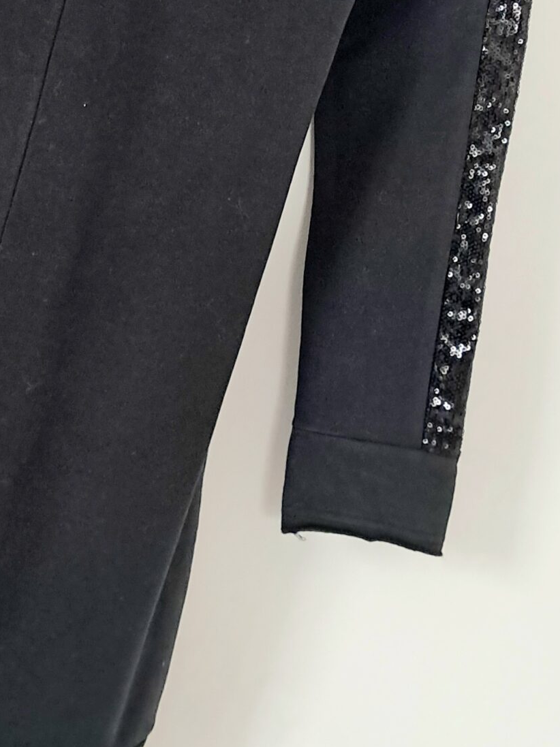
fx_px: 1360
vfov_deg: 29.8
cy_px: 117
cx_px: 9
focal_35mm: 63
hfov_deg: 22.4
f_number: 1.8
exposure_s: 1/60.2
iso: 640
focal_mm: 4
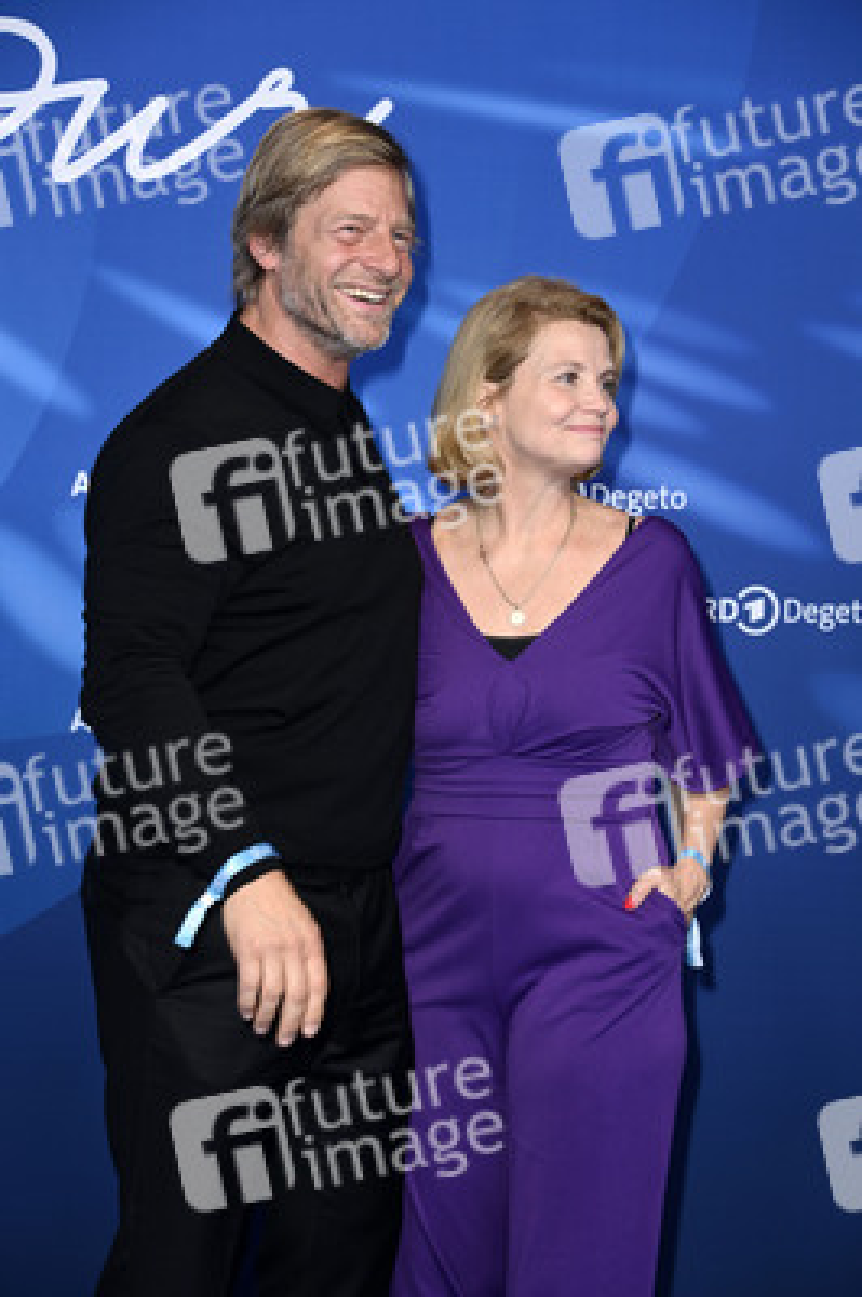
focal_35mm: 90
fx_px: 3238
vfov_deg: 22.6
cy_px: 648
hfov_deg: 15.2
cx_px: 431
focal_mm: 90
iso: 800
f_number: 5.6
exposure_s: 1/250
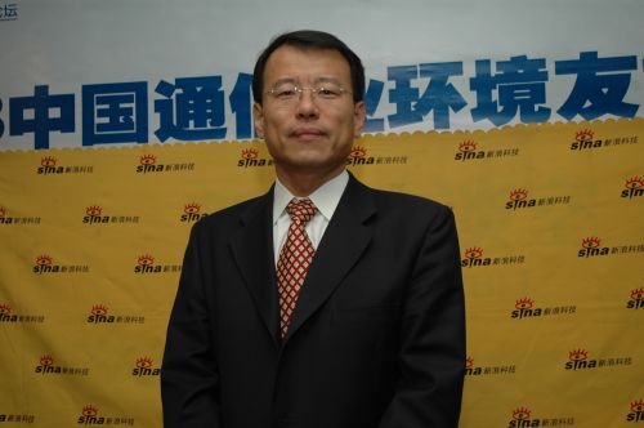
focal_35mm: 46
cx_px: 322
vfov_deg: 28.9
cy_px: 214
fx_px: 831
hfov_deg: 42.4
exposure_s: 1/60
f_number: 4.5
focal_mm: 31
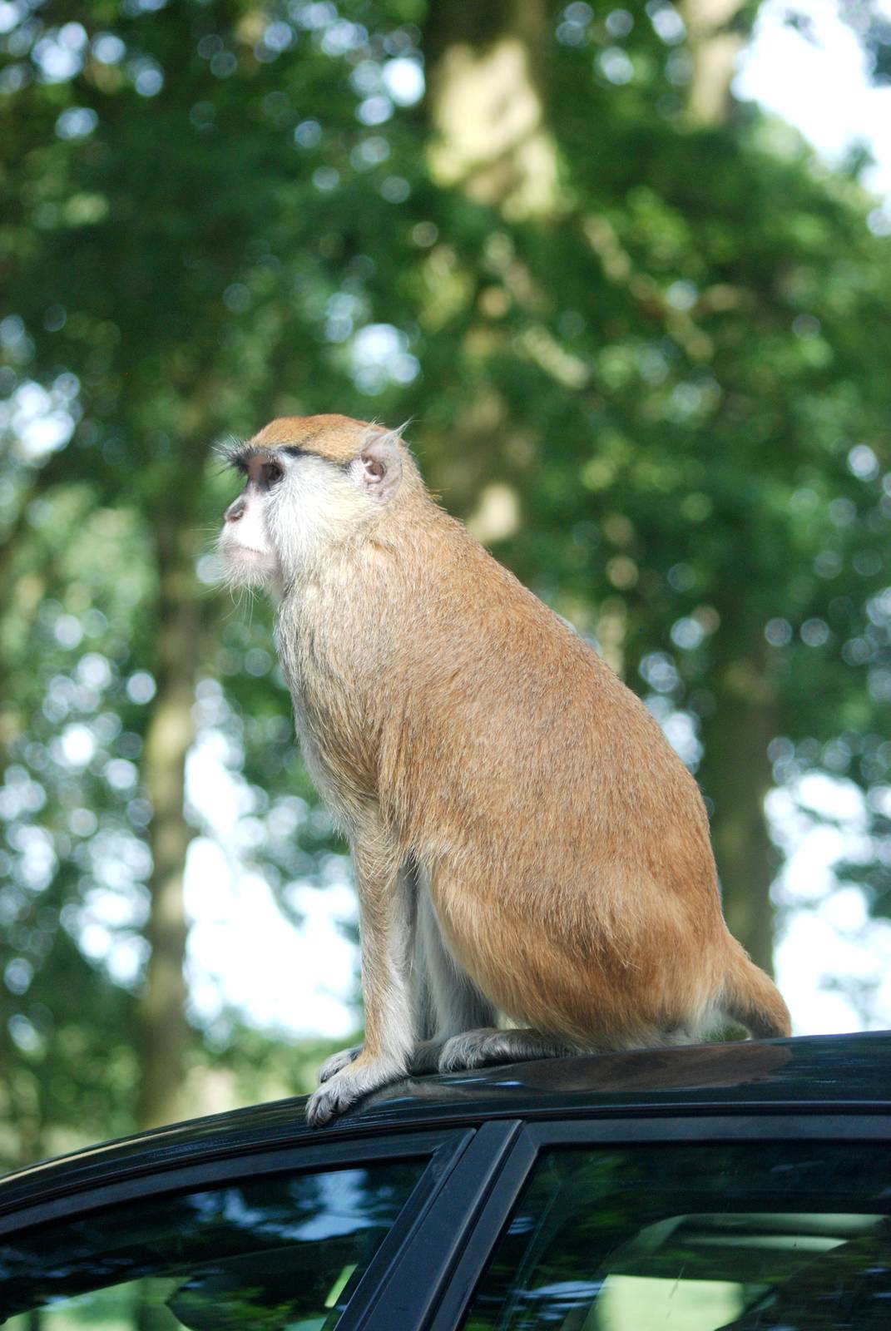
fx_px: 4553
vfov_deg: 16.6
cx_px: 446
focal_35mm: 123
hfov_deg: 11.2
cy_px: 666
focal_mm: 82
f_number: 4
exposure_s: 1/250
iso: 400
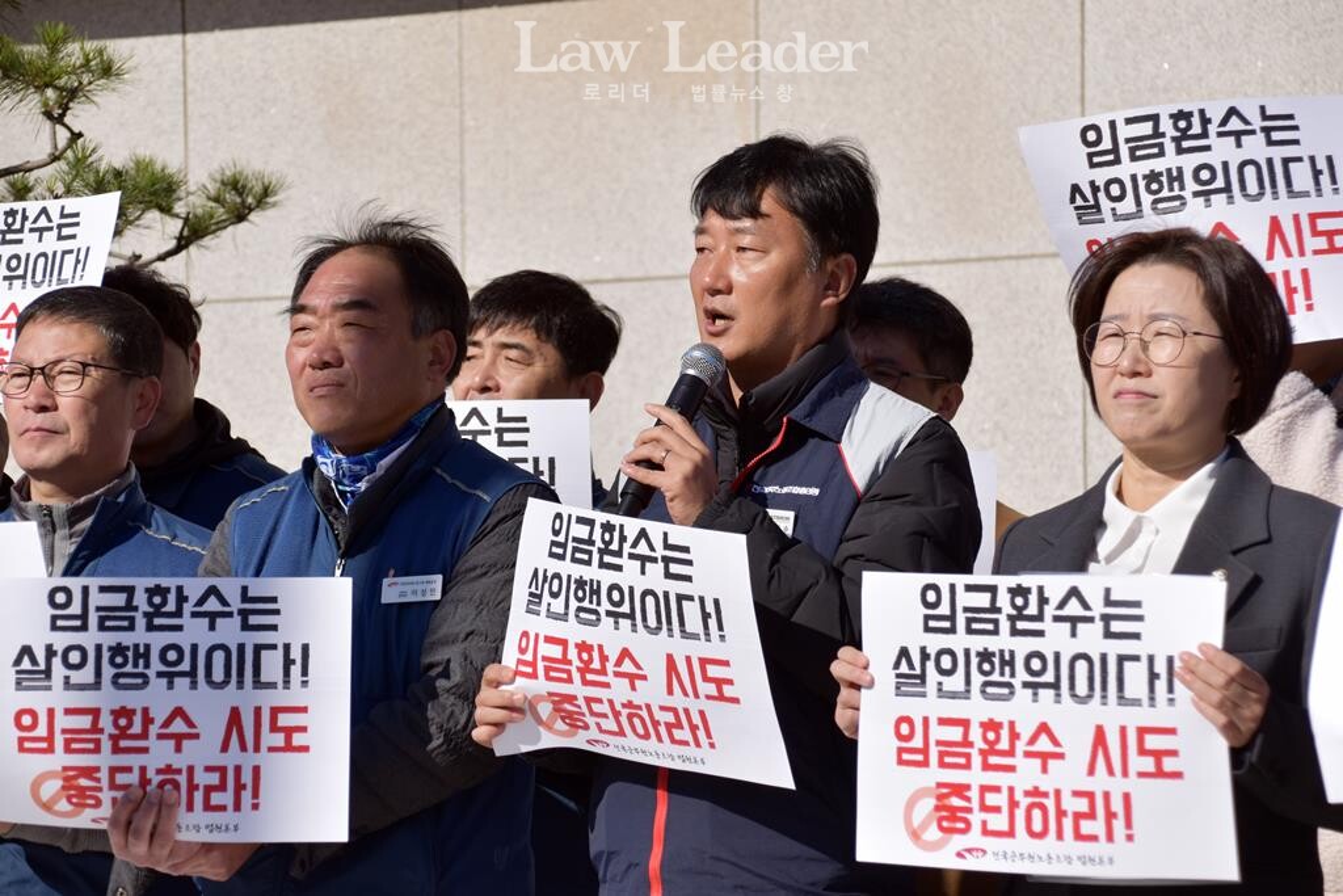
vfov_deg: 10.8
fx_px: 4757
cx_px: 672
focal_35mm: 128
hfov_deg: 16.1
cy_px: 448
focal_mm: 85
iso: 100
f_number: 6.3
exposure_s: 1/800
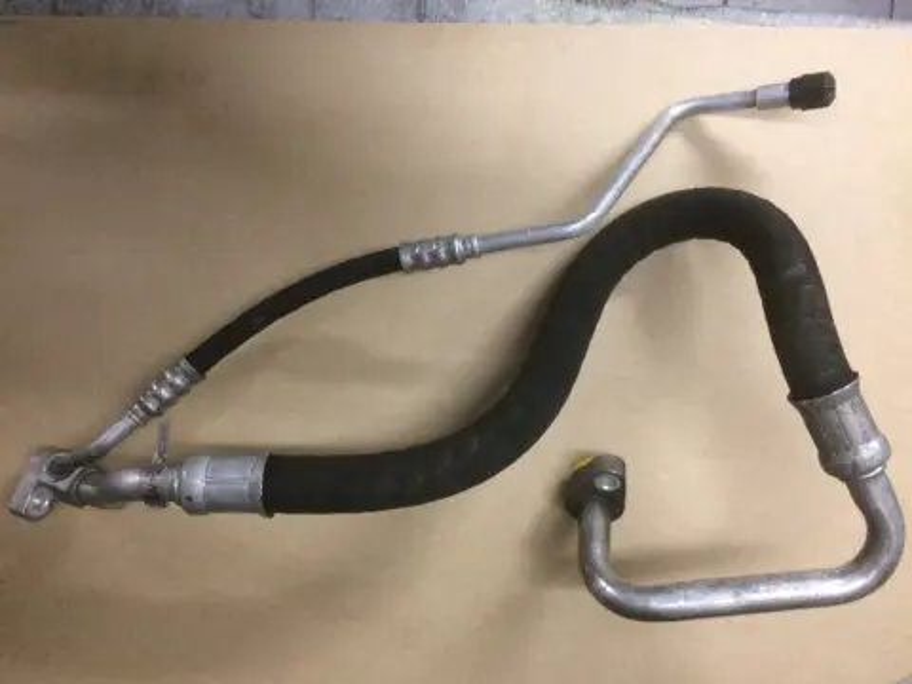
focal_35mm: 29
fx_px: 764
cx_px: 456
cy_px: 342
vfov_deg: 48.2
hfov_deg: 61.7
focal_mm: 4.15
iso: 250
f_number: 2.2
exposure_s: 1/33
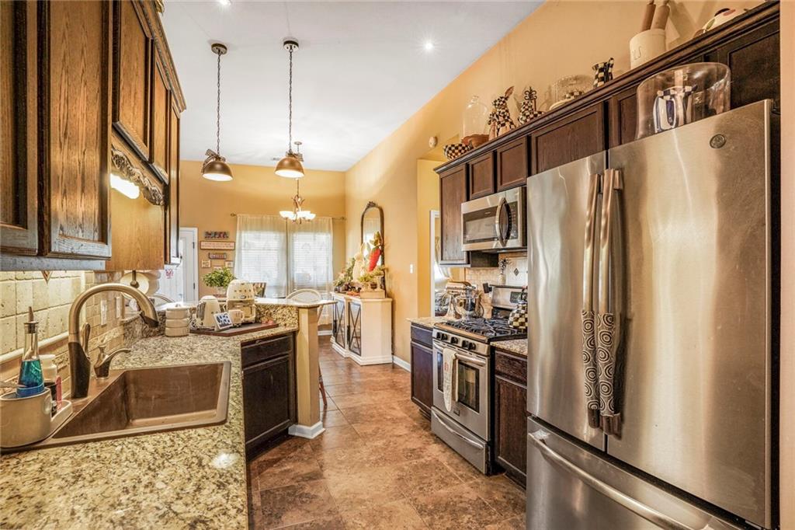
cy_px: 265
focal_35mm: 17
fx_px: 375
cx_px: 398
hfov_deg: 93.3
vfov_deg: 70.4
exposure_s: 1/2.5
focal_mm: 17
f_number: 11
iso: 800
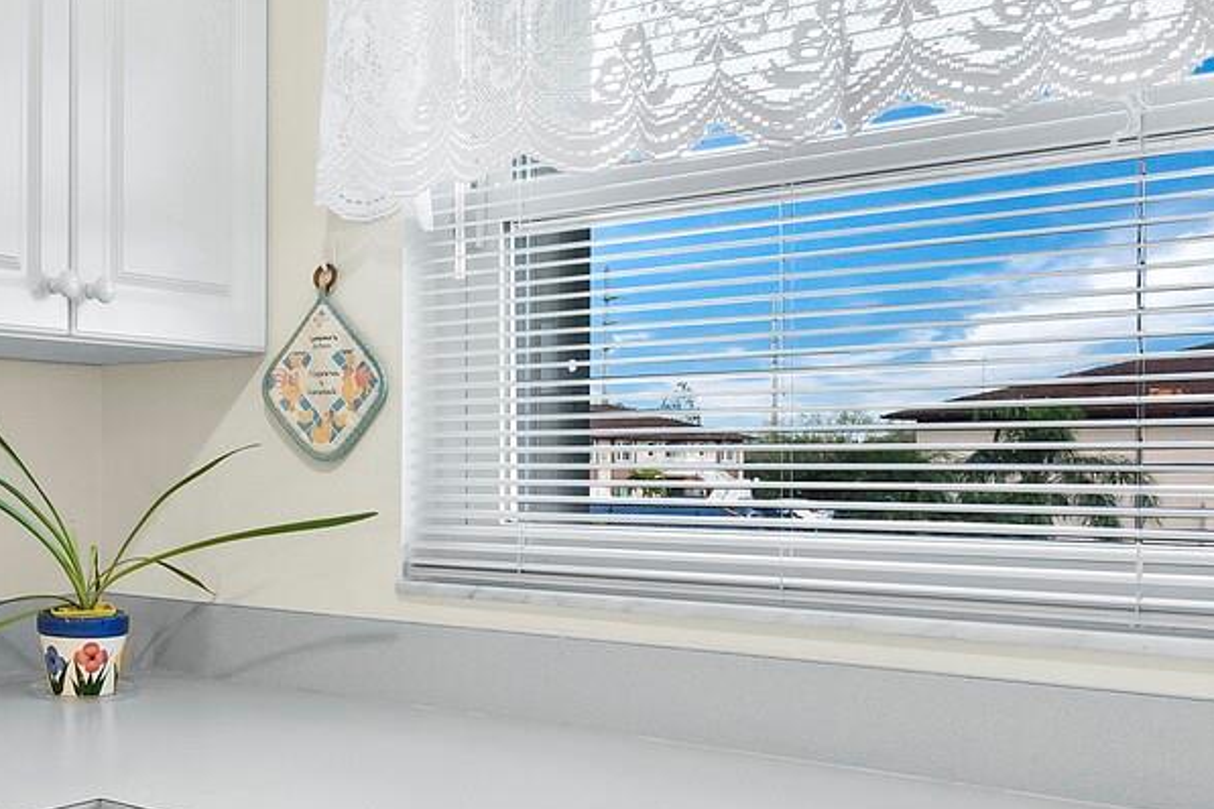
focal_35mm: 39
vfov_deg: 34.2
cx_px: 117
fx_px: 1315
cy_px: 426
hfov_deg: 44.9
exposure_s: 1/5
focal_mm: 7
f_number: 10
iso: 400
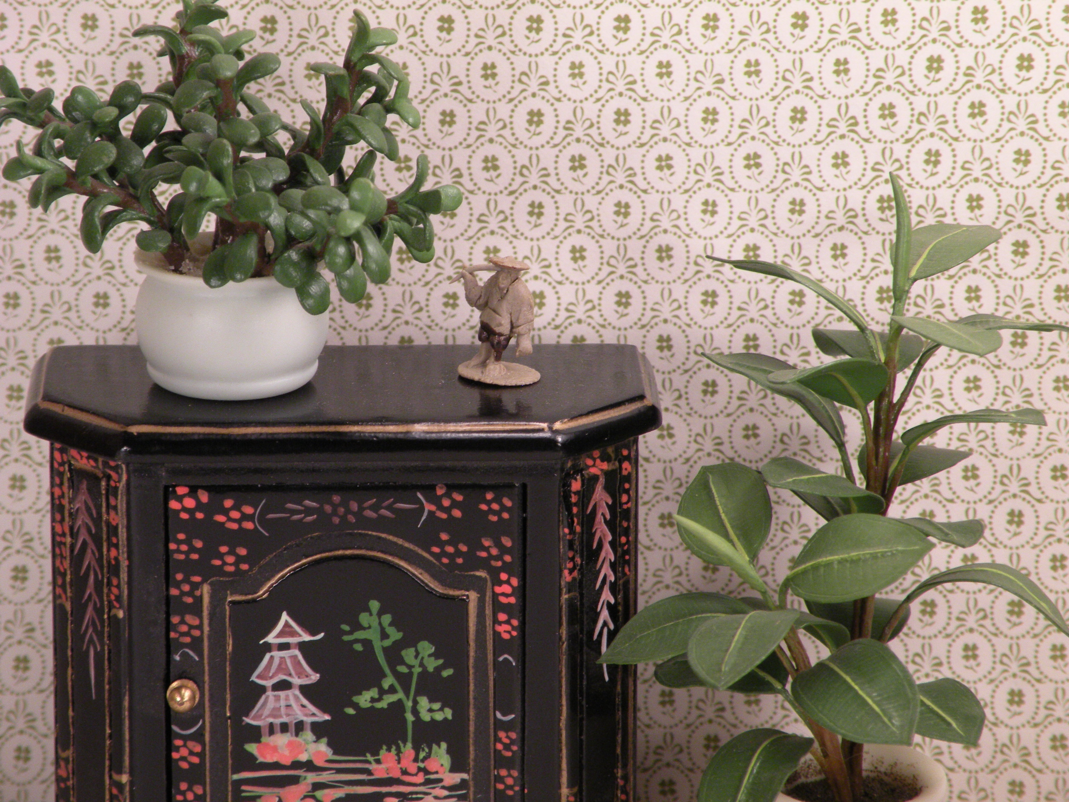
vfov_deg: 8.7
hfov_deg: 11.6
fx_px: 5250
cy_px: 401
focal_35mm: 170
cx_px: 534
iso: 179
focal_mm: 30.1
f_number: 4.5
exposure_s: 1/60
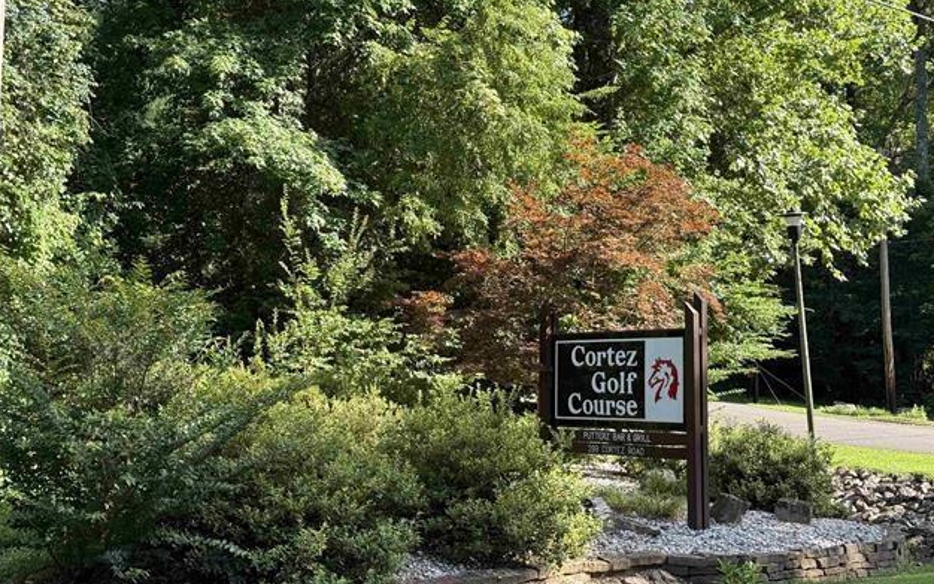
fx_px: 1323
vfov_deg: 24.8
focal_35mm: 52
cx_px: 467
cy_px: 258
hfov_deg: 38.9
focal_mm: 6.76
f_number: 1.78
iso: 80
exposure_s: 1/769
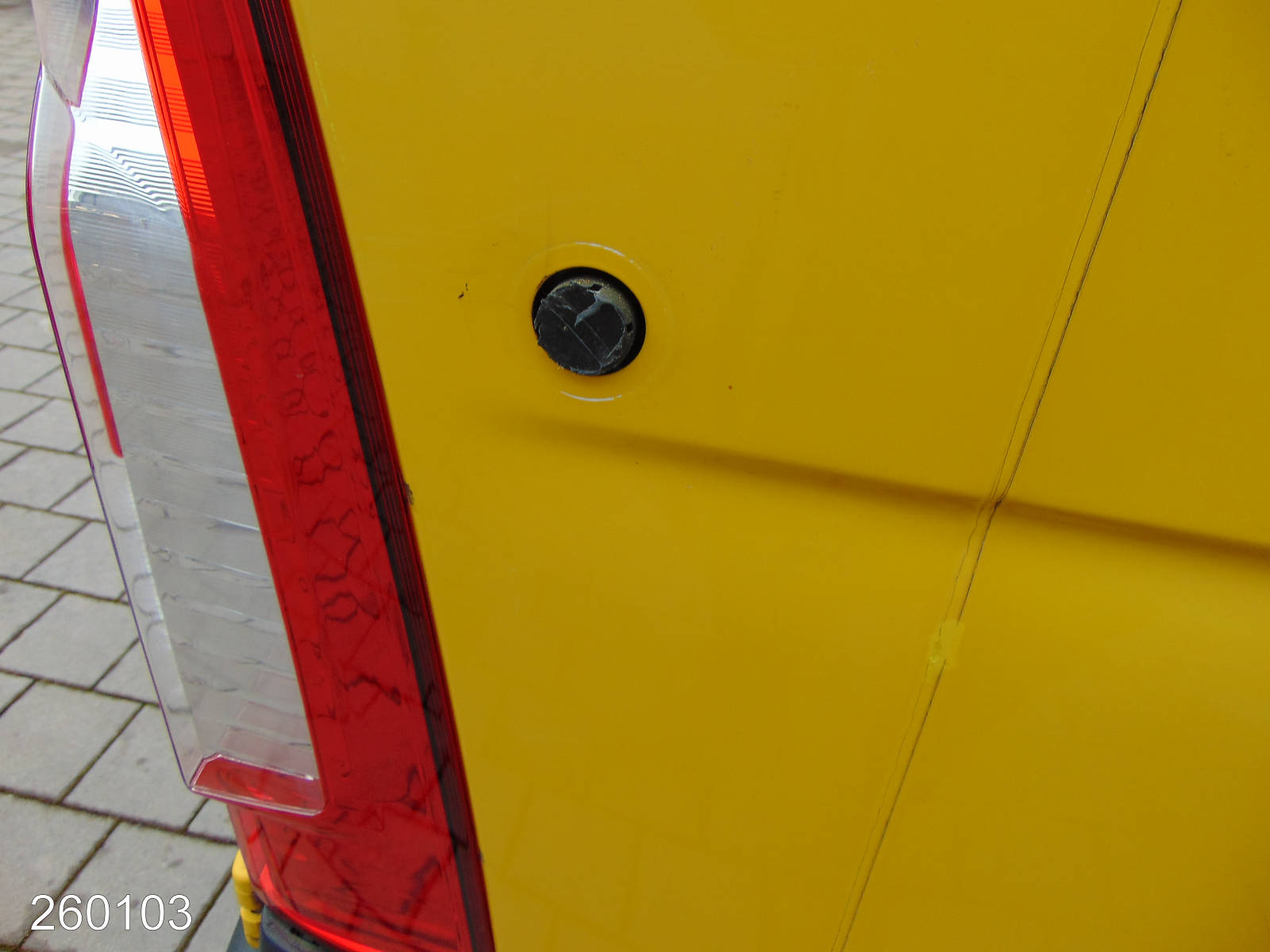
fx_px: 917
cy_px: 476
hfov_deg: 69.4
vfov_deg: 54.9
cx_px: 635
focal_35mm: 25
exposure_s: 1/80
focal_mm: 4.5
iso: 80
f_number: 3
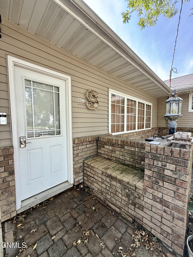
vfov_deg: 102.1
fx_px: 104
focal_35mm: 14
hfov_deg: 85.7
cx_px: 96
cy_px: 128
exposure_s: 1/149
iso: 50
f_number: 2.2
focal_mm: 2.22
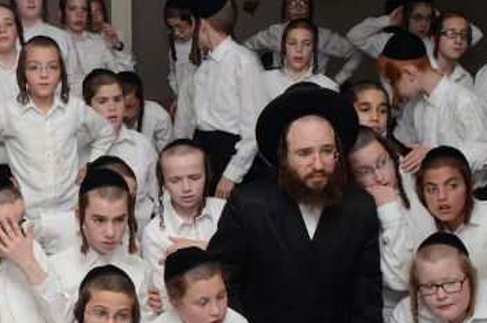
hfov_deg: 32.1
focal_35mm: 61
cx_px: 100
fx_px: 824
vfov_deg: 21.9
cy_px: 252
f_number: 10
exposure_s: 1/30
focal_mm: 18
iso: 1000
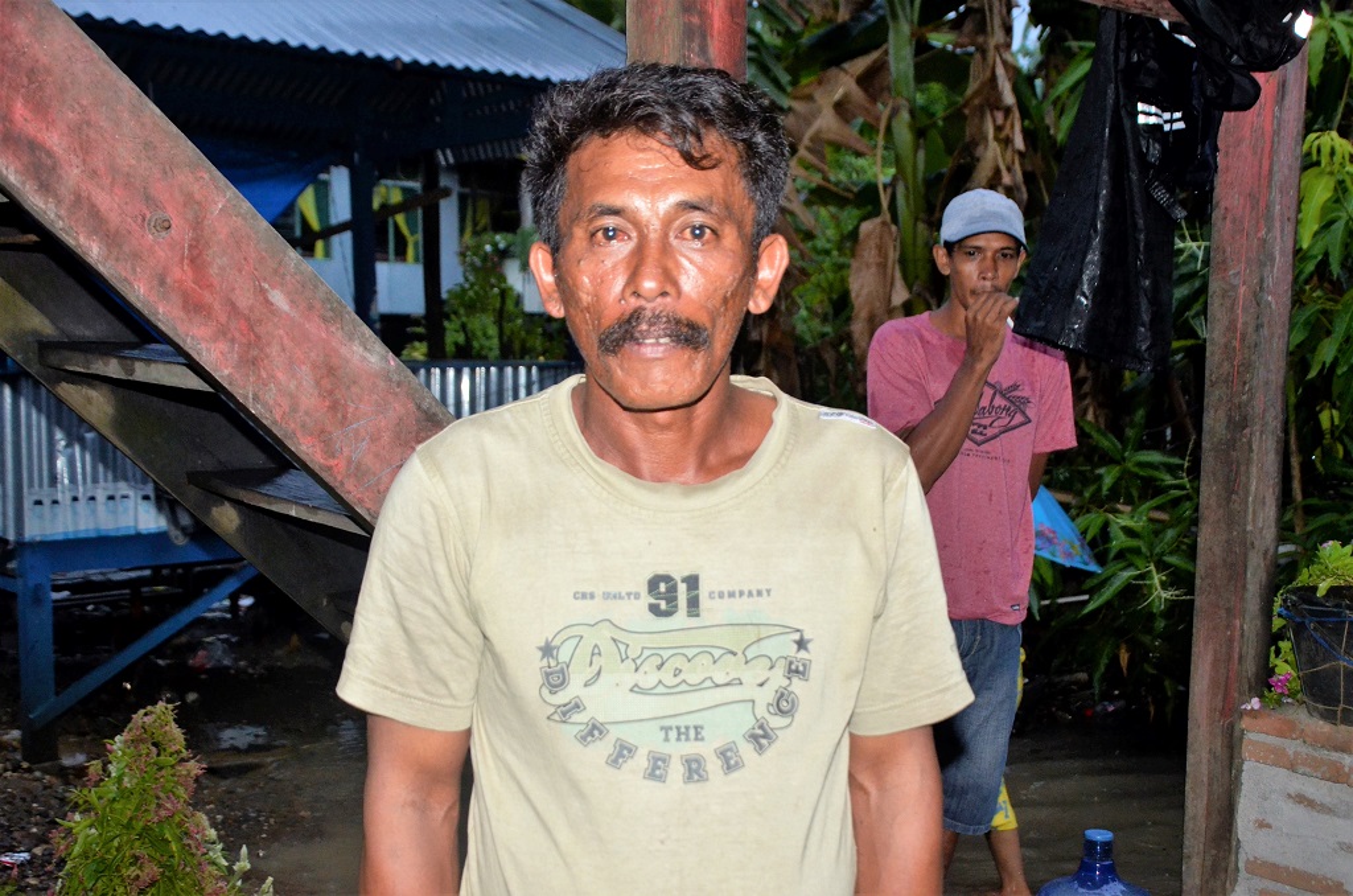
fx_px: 1575
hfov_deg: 46.5
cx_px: 676
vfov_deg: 31.7
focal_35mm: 42
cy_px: 448
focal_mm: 28
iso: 800
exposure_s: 1/60
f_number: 4.8
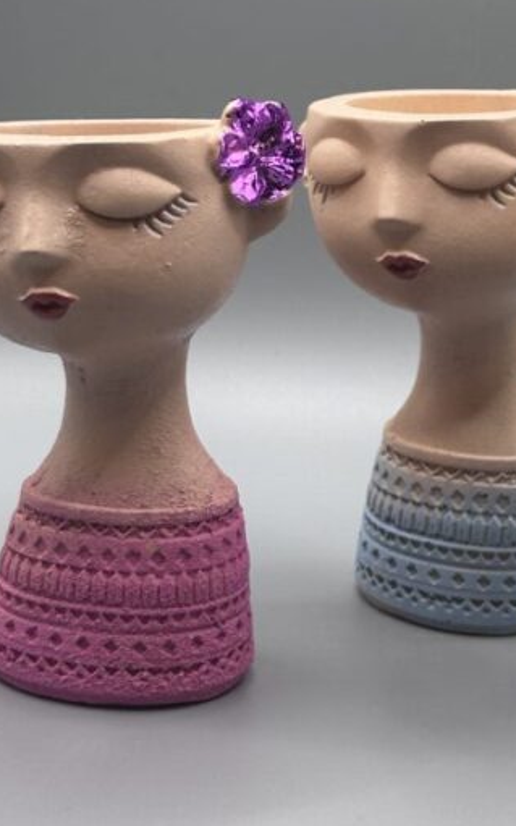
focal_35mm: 102
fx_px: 2297
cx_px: 482
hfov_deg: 12.7
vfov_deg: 20.2
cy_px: 184
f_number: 1.78
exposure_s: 1/134
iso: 50
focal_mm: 6.86
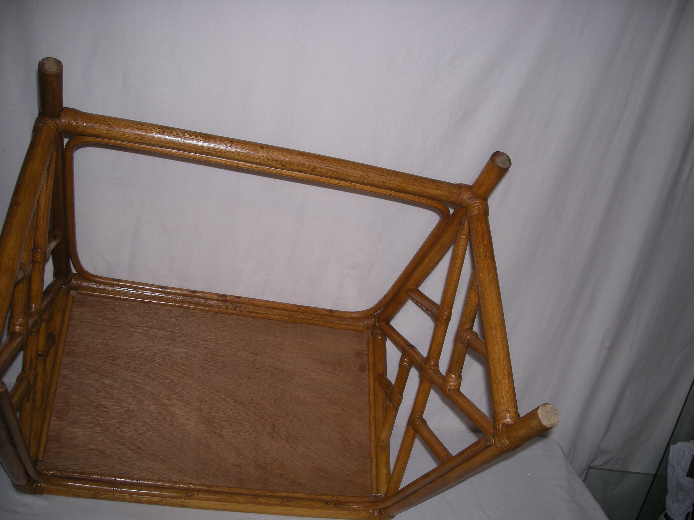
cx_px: 347
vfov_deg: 40.7
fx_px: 702
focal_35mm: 35
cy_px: 260
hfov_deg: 52.6
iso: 50
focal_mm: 5.7
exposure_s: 1/60
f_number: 2.8
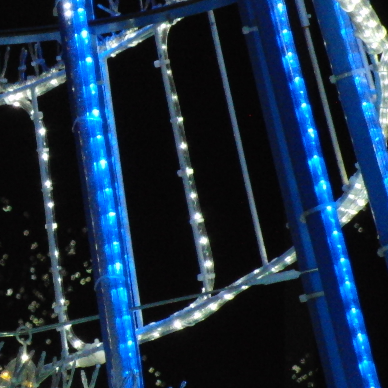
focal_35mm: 559
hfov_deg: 3.1
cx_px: -233
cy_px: 186
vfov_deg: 3.1
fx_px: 7089
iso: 800
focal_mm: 32.1
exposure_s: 1/125
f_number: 4.5
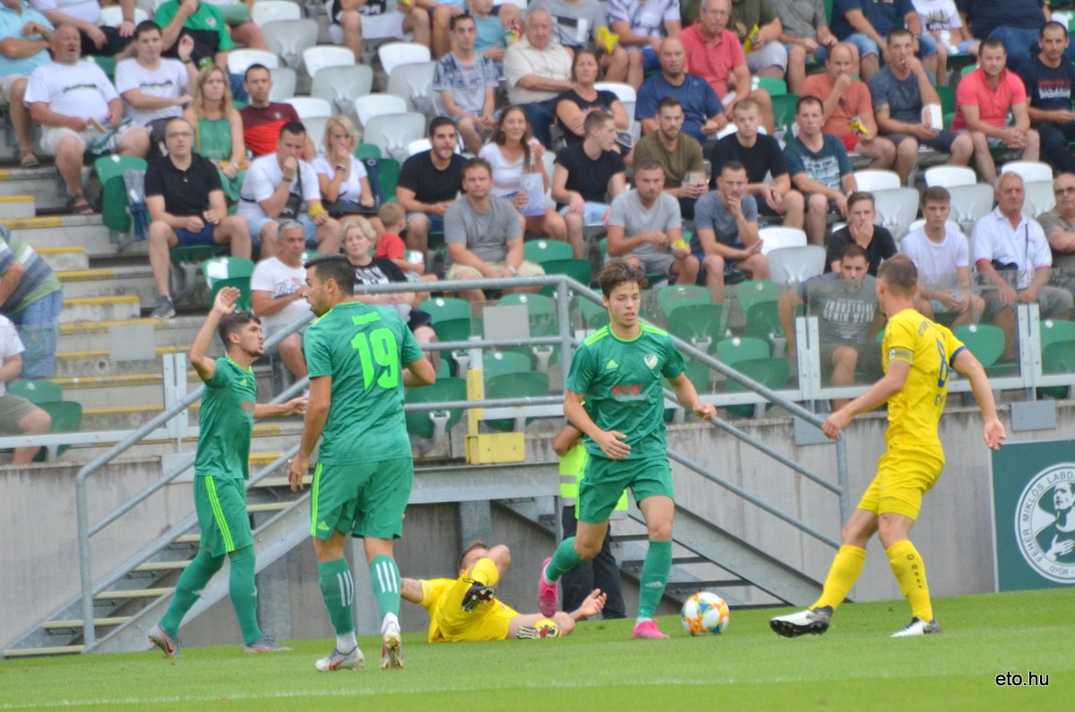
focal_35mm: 450
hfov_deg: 4.6
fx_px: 13411
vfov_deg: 3.0
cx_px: 538
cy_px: 356
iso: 1600
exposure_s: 1/800
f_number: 5.6
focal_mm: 300
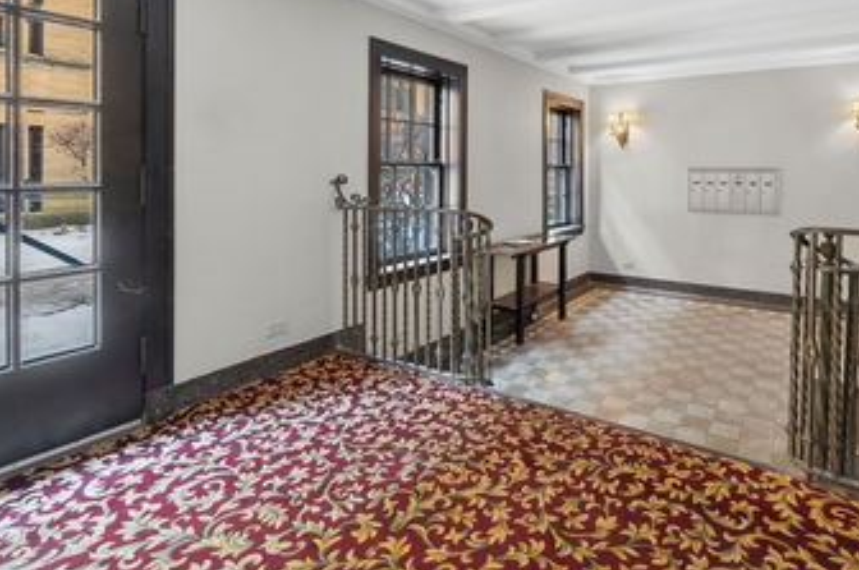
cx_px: 504
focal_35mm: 20
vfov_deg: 59.7
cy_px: 173
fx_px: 477
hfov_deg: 83.3
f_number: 9.5
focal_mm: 14
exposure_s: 1/4
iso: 800
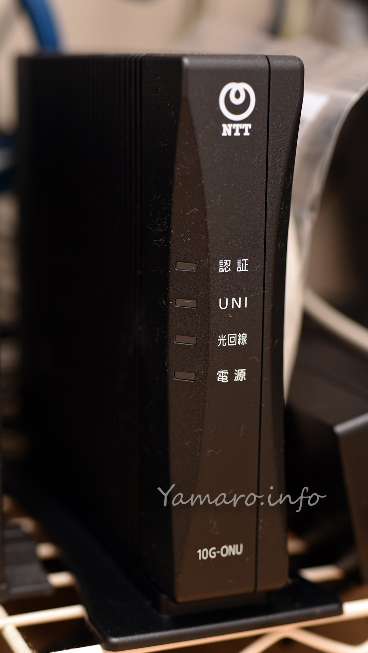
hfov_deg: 19.1
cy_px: 326
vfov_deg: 33.3
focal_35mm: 63
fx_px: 1093
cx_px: 172
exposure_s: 1/60
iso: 320
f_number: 4.5
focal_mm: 60
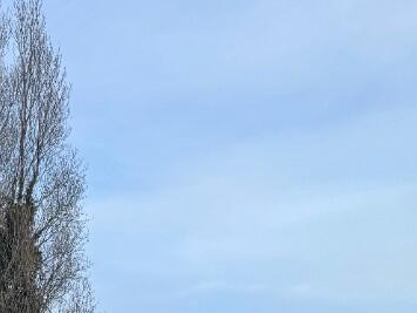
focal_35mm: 69
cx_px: 86
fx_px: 831
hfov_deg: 27.6
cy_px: 438
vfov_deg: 19.2
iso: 80
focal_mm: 6.76
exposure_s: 1/1597
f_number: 1.78
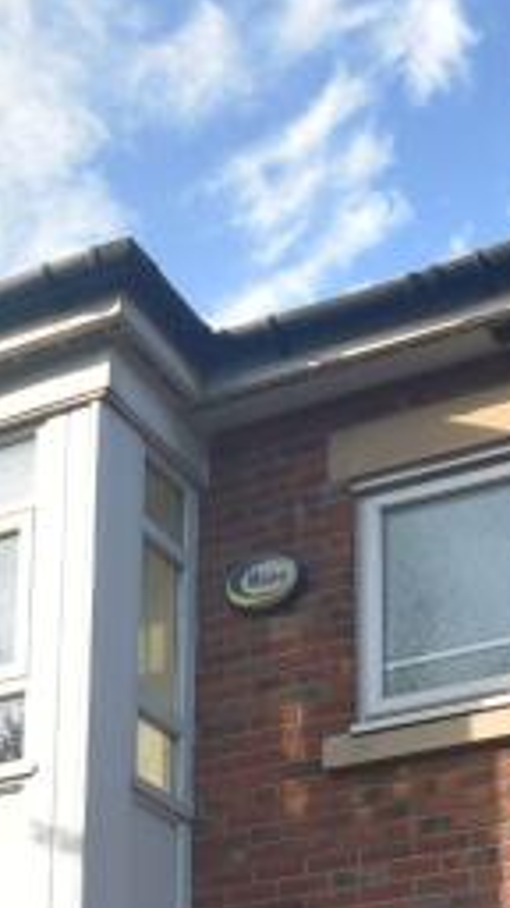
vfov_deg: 28.8
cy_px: 1092
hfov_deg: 18.8
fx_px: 1515
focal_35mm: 63
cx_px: 450
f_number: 6.3
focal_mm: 10
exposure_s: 1/160
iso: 100
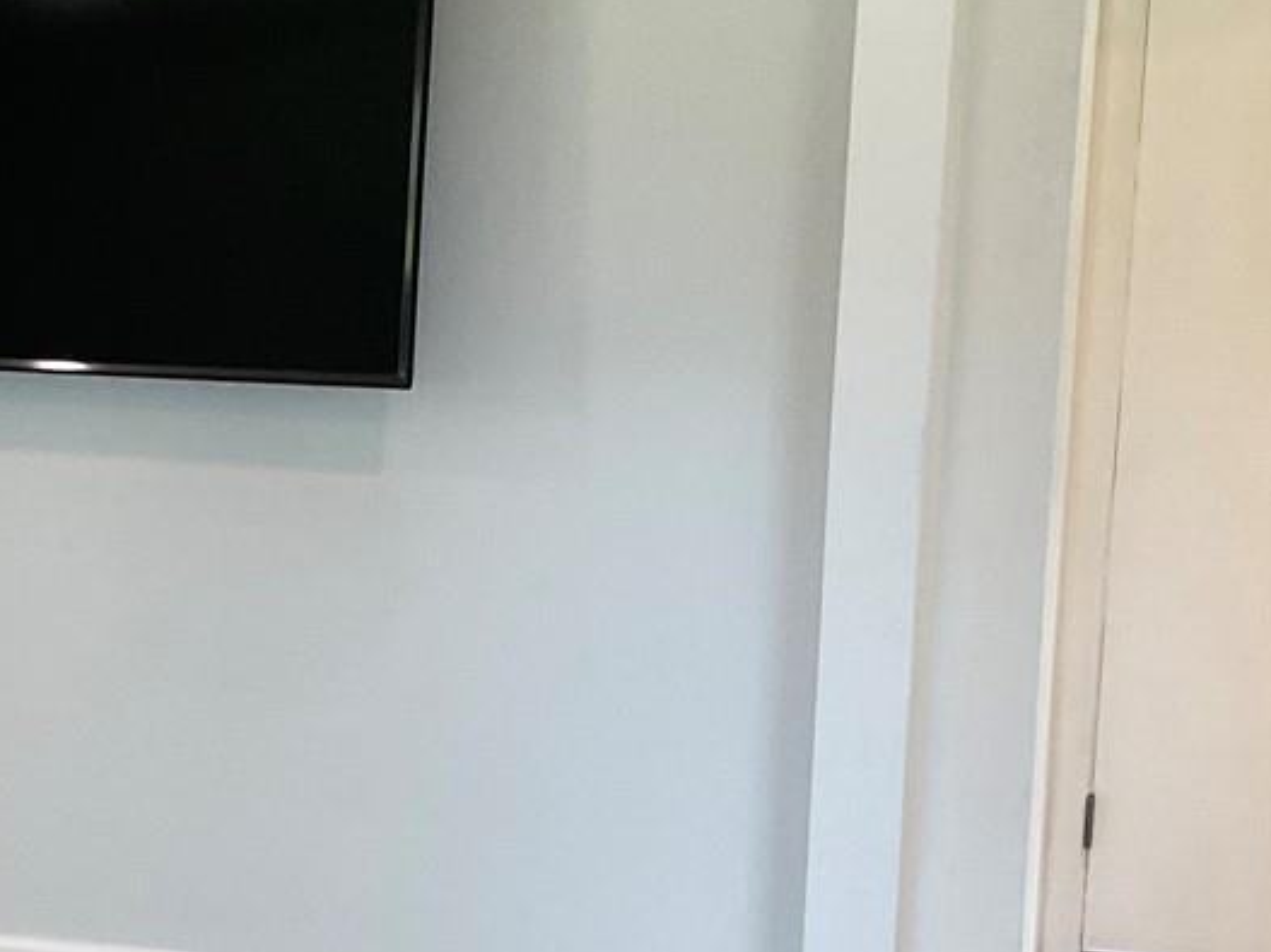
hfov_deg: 21.0
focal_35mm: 88
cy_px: 624
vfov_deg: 16.7
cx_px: -178
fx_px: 3230
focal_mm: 3
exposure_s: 1/60
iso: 64
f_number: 1.8
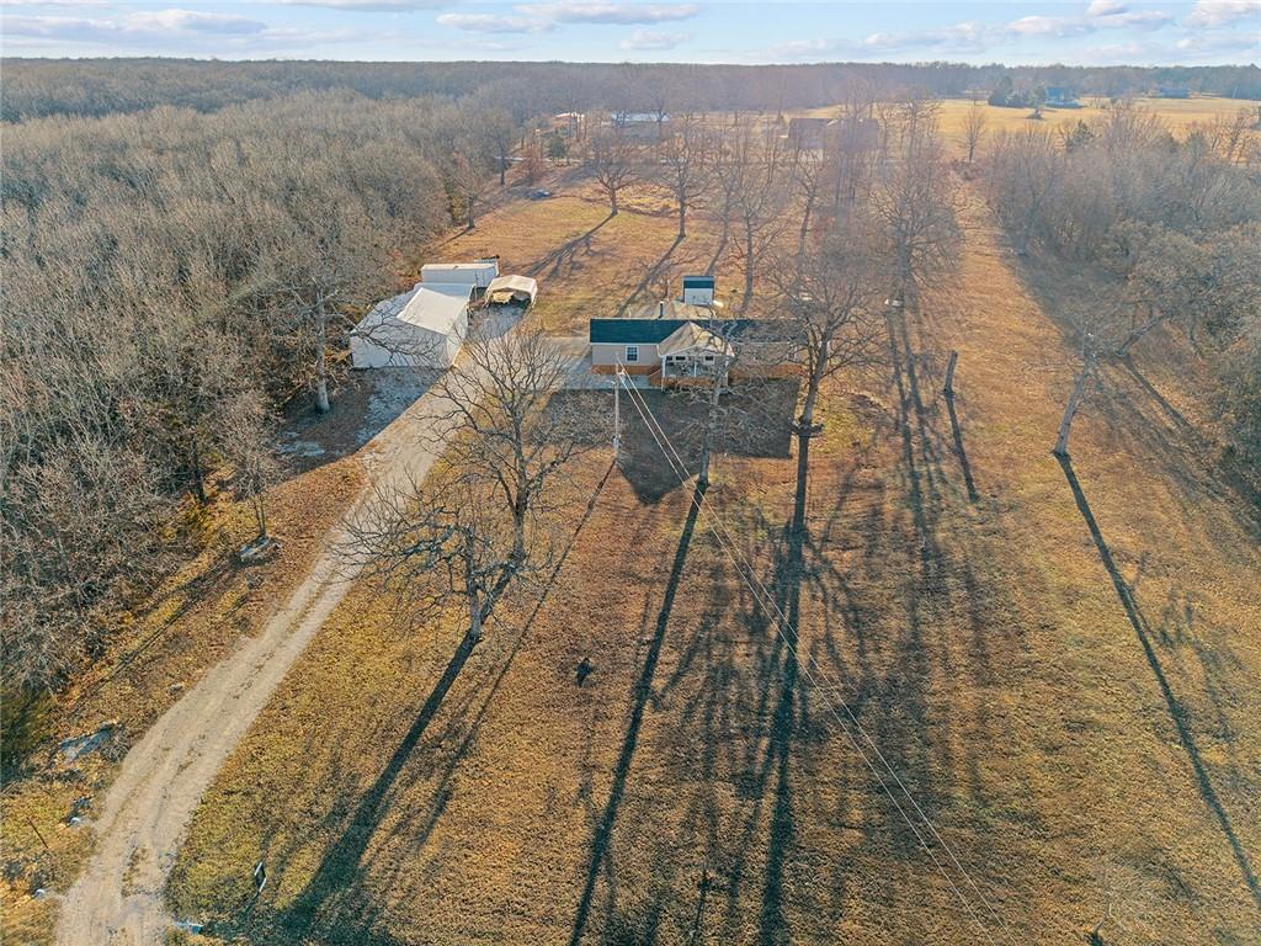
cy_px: 473
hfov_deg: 71.6
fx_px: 874
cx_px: 630
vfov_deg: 56.8
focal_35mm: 24
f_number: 1.8
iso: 410
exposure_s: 1/1600
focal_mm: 8.67
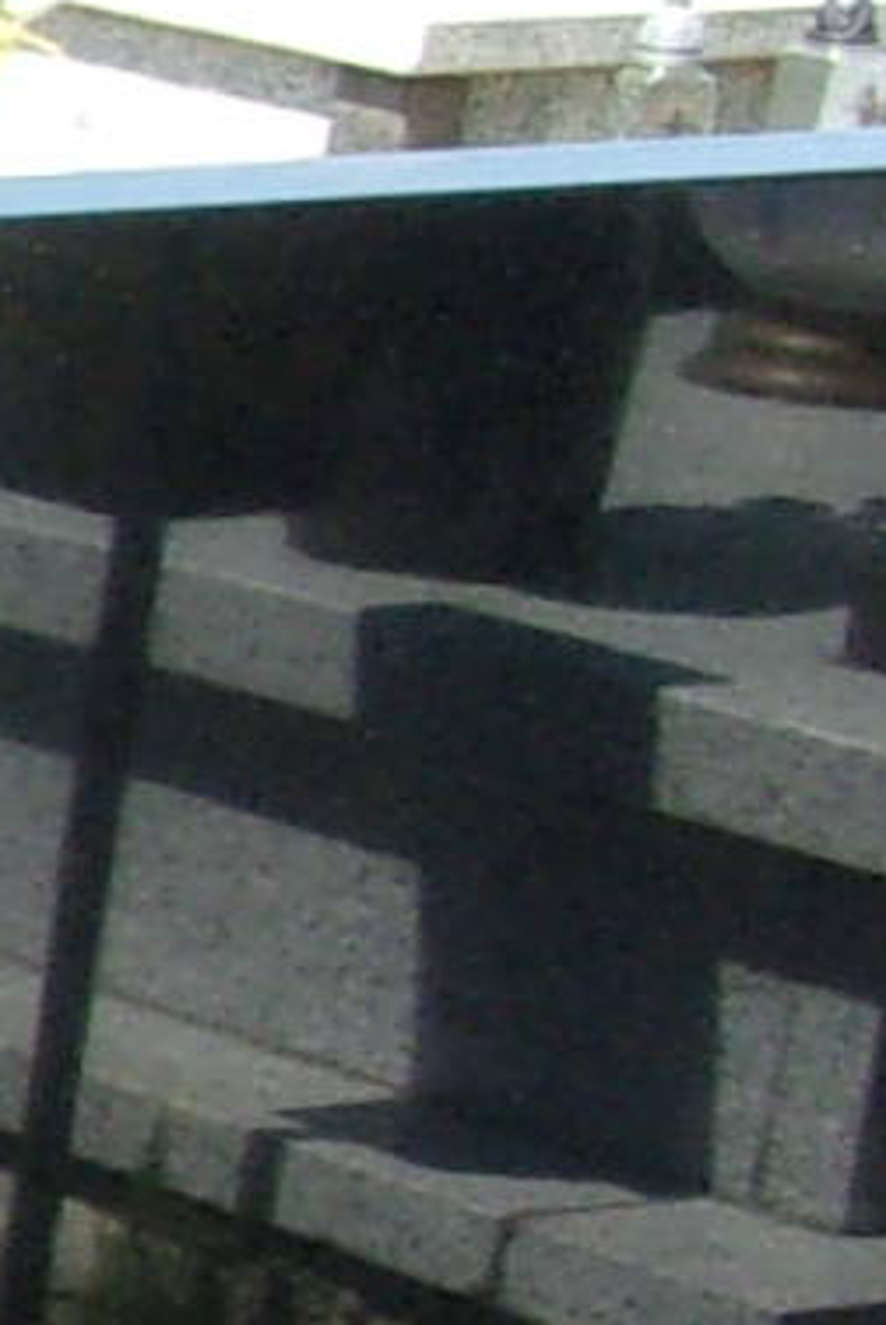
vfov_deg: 10.2
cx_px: -3403
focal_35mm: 200
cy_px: 1374
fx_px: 7369
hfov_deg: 5.4
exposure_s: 1/220
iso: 80
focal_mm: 5.1
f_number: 3.9
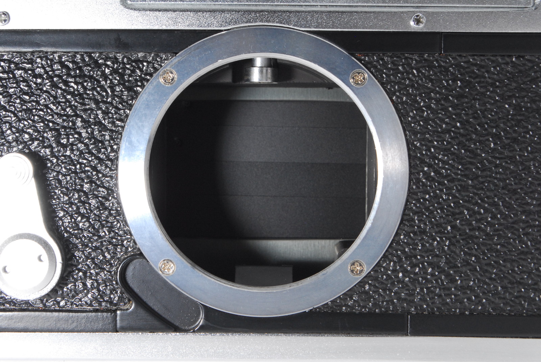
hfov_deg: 24.6
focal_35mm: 82
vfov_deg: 16.6
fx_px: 1241
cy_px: 181
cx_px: 270
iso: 500
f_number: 18
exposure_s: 1/100
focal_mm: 55
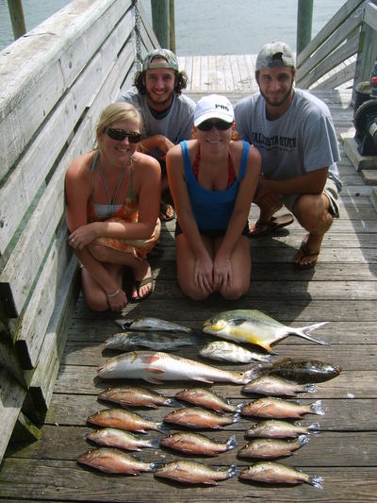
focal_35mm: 35
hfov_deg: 40.7
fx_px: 508
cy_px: 252
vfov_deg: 52.6
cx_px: 188
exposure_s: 1/1000
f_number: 2.8
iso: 50
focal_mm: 5.8
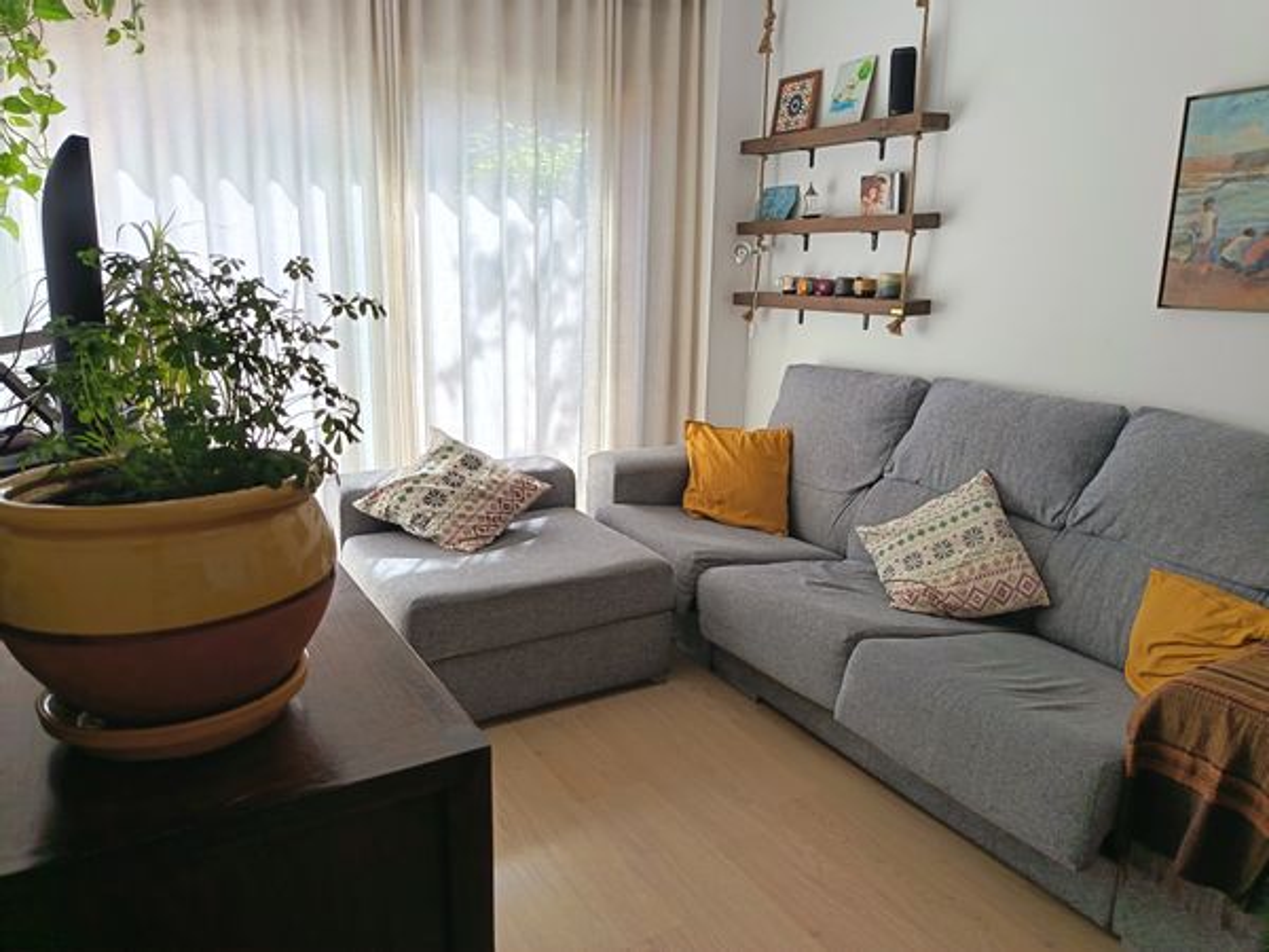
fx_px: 880
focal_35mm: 24
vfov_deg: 56.8
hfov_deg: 71.6
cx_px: 634
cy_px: 476
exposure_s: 1/100
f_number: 1.75
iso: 189
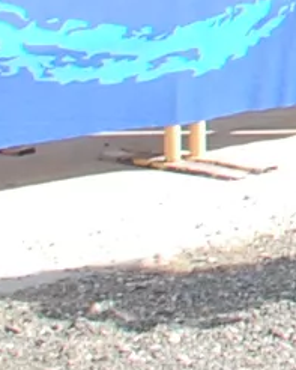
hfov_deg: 5.9
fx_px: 2539
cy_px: -487
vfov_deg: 7.8
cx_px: 1077
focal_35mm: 232
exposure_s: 1/250
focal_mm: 18
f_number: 8
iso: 200
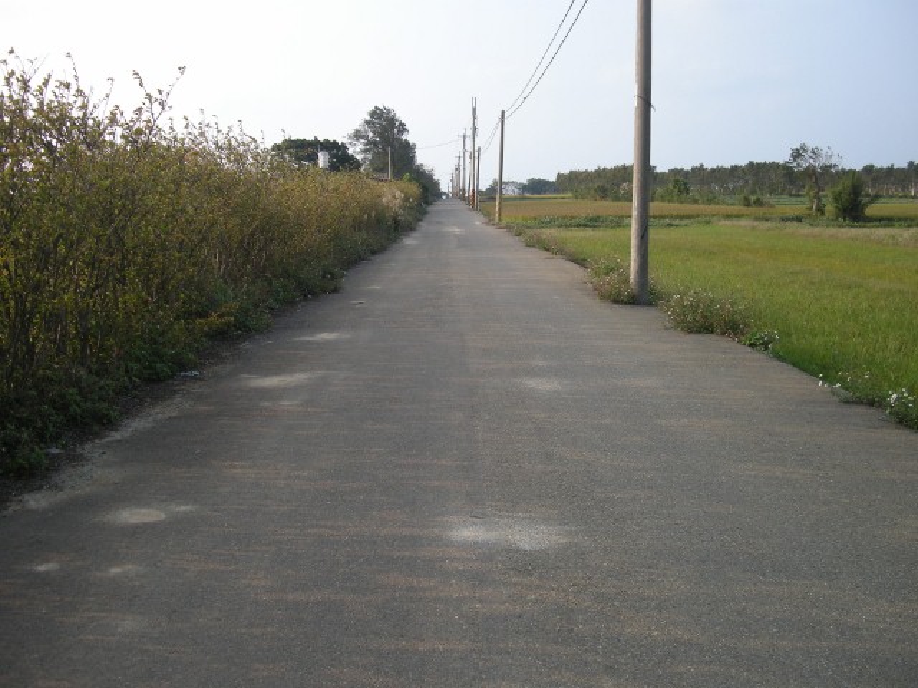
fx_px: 981
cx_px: 459
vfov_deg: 38.7
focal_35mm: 37
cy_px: 344
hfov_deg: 50.1
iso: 64
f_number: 2.8
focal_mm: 7.9
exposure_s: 1/374
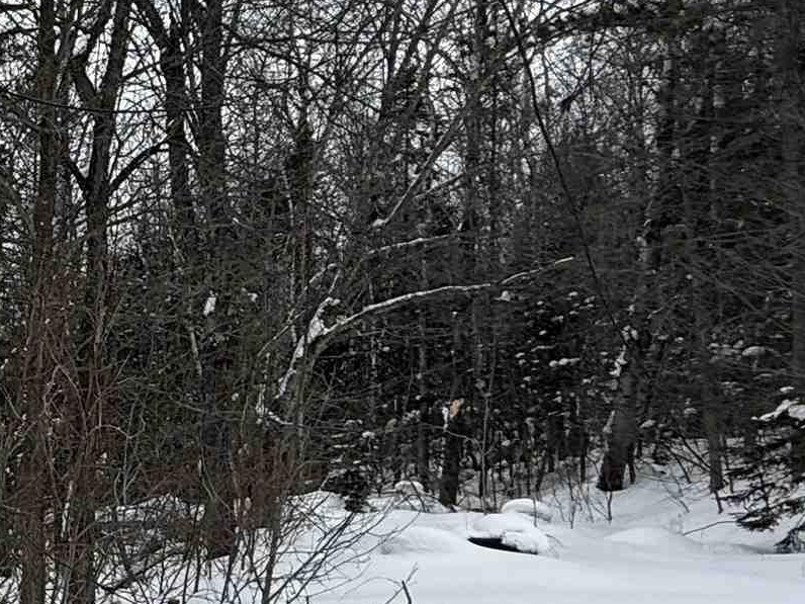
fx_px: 1256
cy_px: 432
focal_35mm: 54
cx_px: -319
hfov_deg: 27.6
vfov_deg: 26.8
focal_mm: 2.22
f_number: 2.2
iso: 50
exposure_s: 1/590
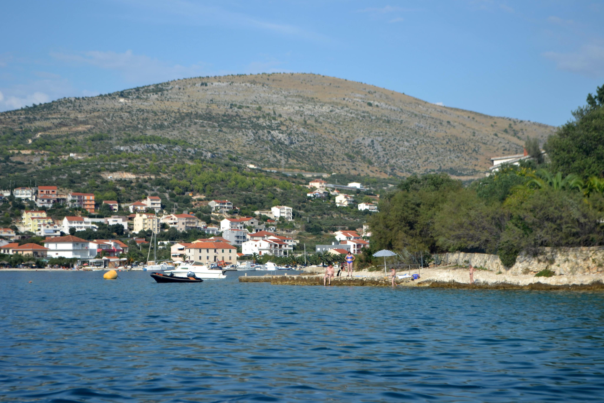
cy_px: 202
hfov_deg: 24.6
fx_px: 1384
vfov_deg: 16.6
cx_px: 302
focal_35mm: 82
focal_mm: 55
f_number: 6.3
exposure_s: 1/160
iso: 100
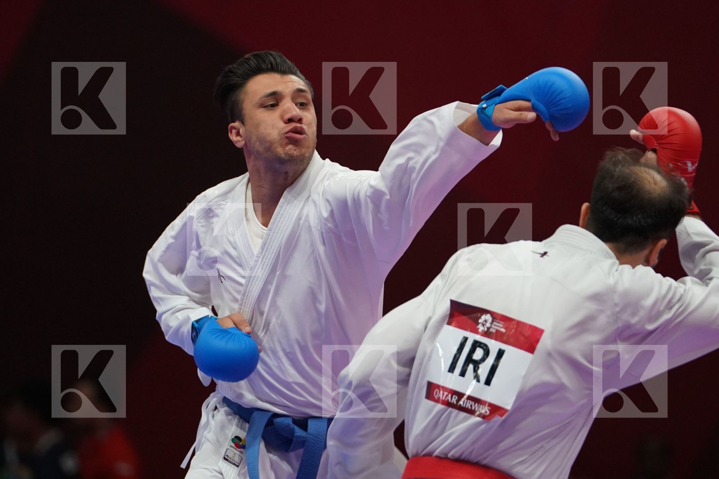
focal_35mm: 387
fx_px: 7729
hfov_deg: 5.3
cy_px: 240
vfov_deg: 3.6
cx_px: 360
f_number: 4
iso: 2500
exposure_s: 1/1000
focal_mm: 258
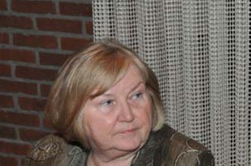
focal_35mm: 128
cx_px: 300
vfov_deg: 10.6
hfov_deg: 15.5
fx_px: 891
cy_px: 166
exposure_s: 1/60
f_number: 4
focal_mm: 32
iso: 800
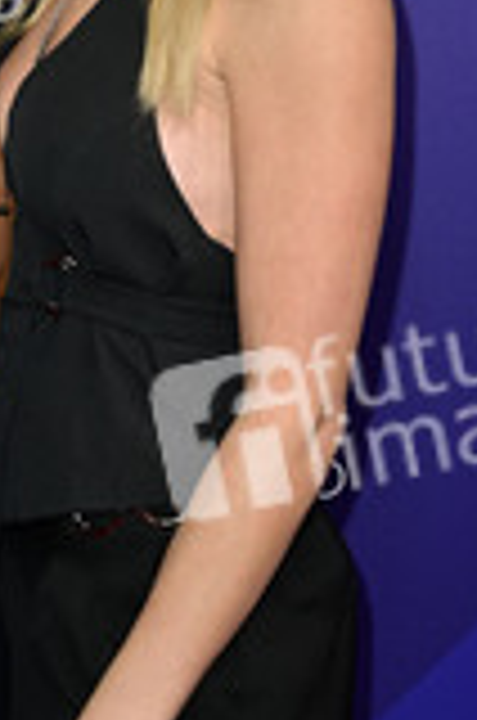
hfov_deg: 10.8
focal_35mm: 125
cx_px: -27
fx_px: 2495
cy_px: 189
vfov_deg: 16.3
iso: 800
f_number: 5.6
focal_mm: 50
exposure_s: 1/250
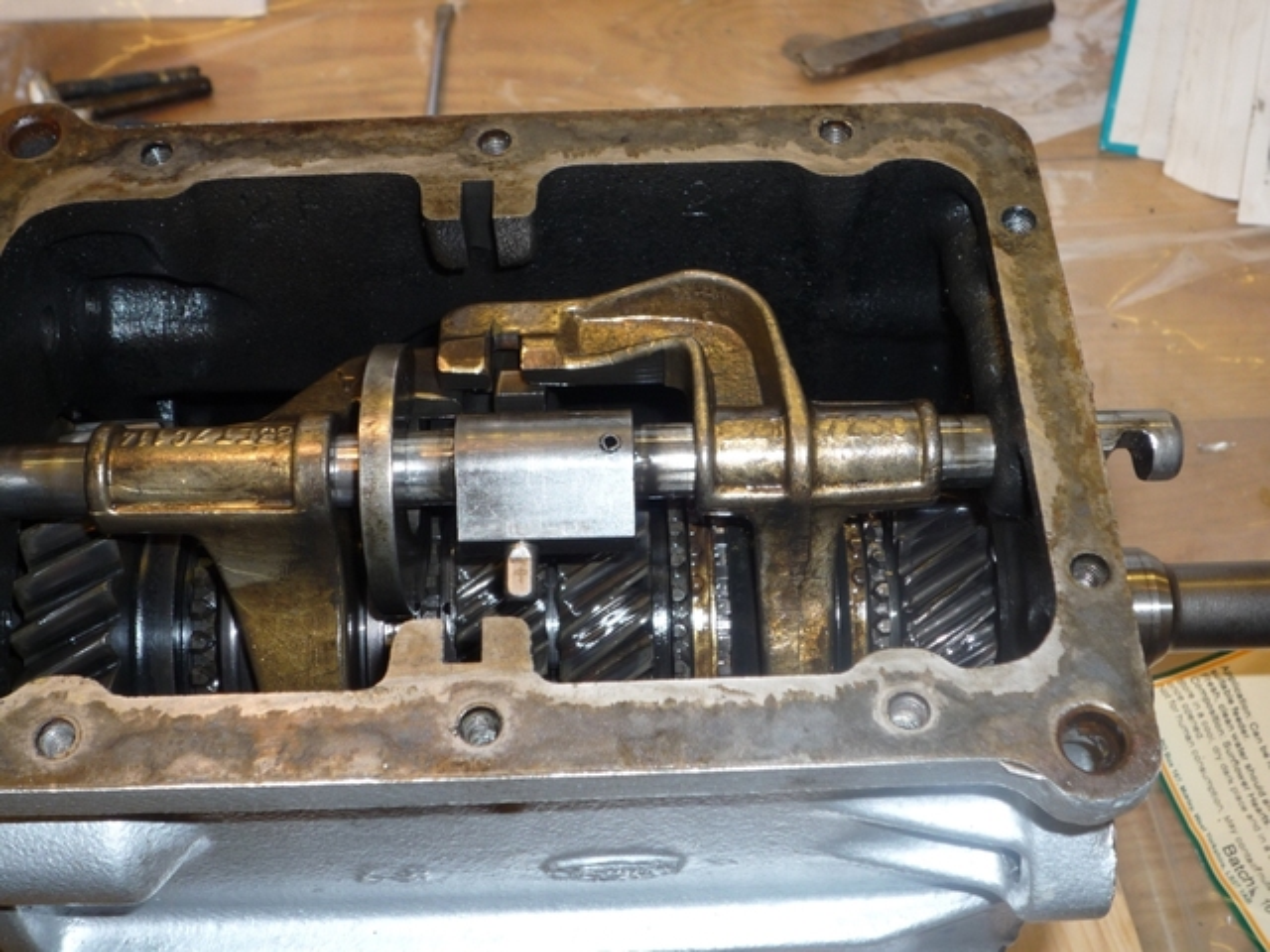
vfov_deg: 32.9
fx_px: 1614
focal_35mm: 44
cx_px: 635
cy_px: 476
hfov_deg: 42.9
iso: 100
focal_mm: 7.8
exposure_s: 1/40
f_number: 4.3
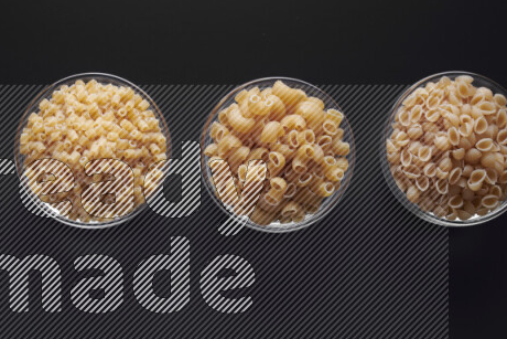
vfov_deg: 15.6
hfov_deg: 23.3
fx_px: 1226
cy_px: 275
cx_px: 173
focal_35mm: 87
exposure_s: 1/100
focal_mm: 50
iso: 100
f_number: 8
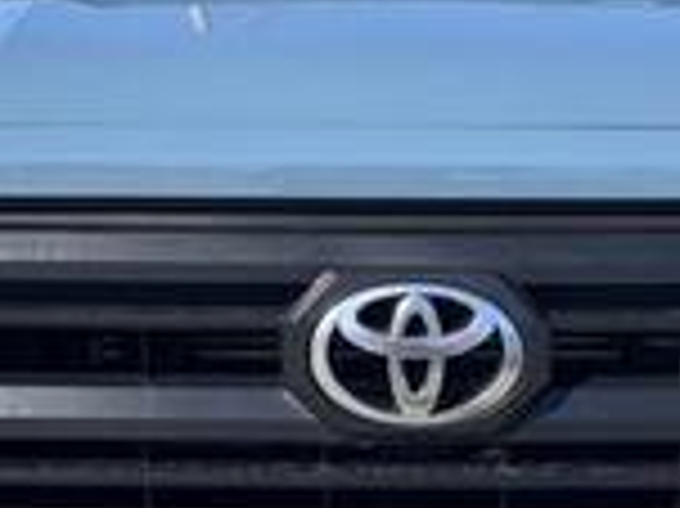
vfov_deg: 18.4
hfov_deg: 24.4
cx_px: 410
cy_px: 333
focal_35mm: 80
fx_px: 1570
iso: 80
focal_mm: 6.86
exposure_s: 1/2732
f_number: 1.78
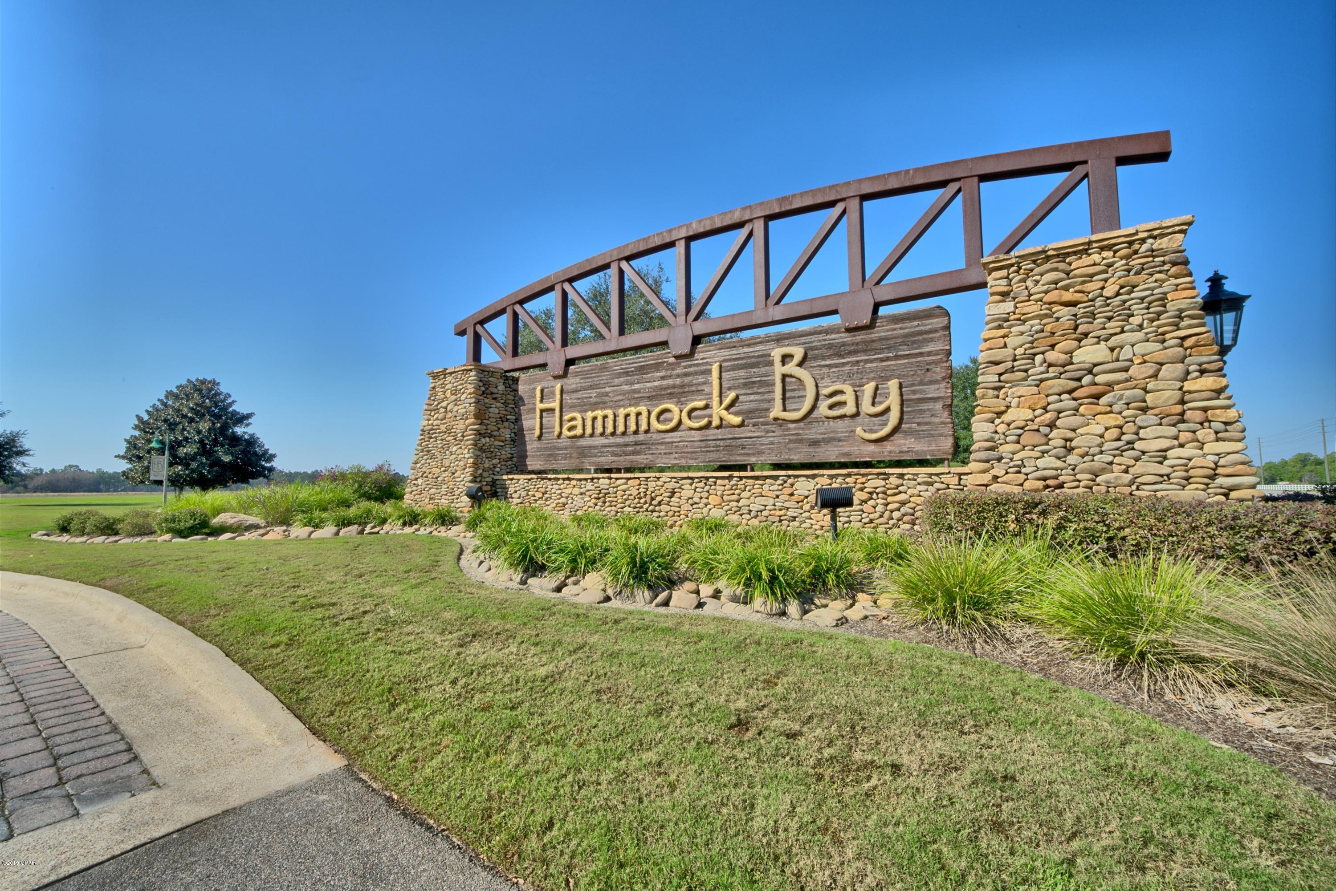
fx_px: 557
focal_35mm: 15
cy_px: 446
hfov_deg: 100.4
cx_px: 668
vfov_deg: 77.4
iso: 200
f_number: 22
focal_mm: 15
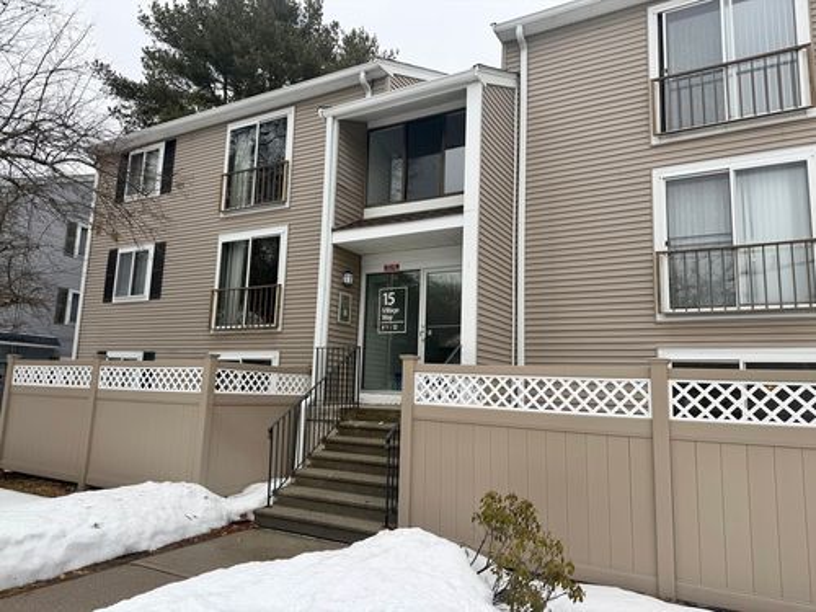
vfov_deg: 56.8
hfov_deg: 71.6
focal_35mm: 24
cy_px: 306
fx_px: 566
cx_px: 408
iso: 80
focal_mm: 6.76
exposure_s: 1/385
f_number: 1.78
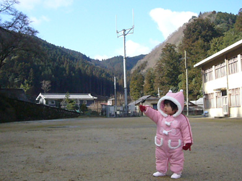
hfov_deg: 38.9
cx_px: 121
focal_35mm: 49
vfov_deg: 29.7
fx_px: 342
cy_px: 90
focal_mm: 8.1
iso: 800
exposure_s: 1/800
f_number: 7.1
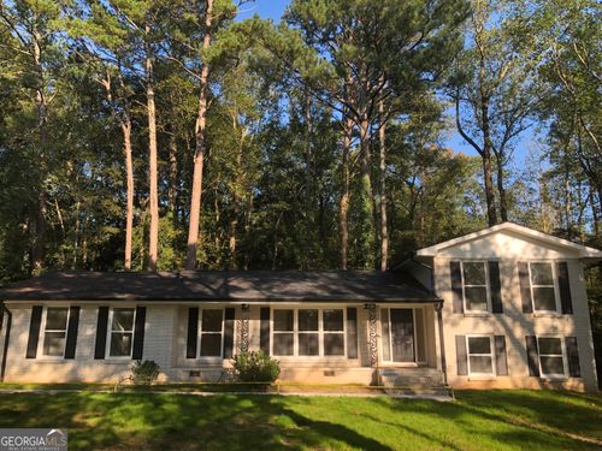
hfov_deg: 63.4
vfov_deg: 49.7
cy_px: 226
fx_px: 487
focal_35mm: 28
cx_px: 301
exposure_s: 1/398
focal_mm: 3.99
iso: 20
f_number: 1.8
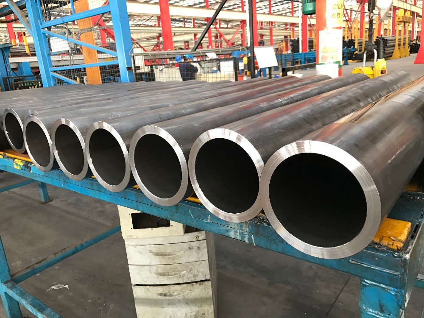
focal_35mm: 28
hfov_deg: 63.4
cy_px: 159
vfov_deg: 49.7
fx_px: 343
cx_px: 212
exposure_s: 1/17
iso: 40
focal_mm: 3.99
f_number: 1.8
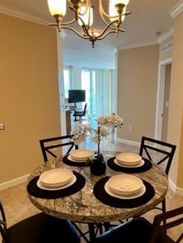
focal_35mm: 25
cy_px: 127
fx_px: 176
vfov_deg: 69.3
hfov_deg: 54.7
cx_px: 106
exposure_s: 1/120
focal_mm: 1.57
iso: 160
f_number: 1.8
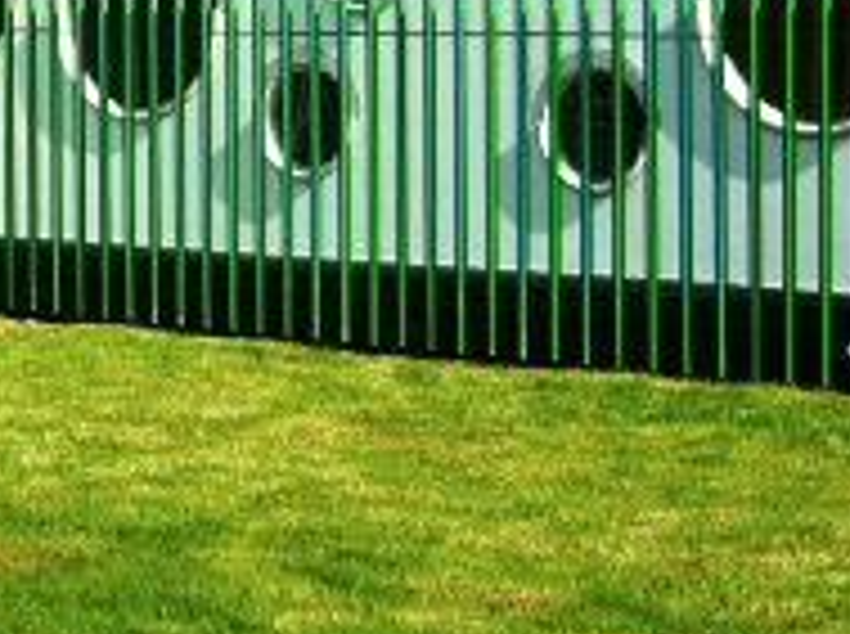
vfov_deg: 12.9
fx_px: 2745
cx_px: -130
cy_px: -54
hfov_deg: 16.9
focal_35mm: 112
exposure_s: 1/160
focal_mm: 5.5
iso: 100
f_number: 8
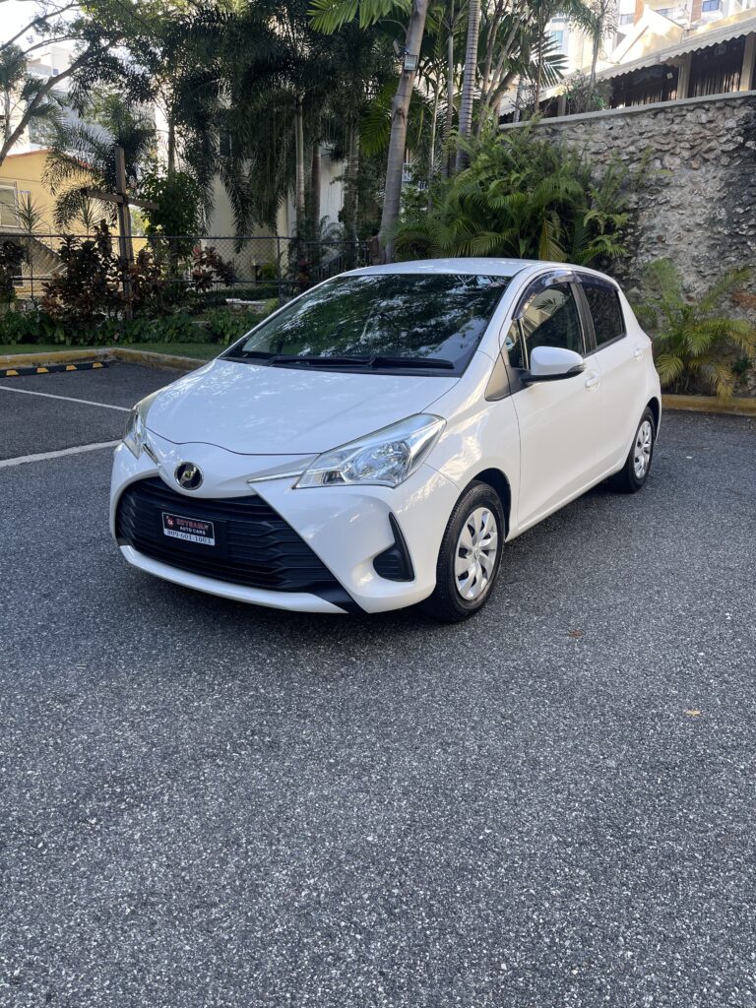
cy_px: 504
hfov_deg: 54.9
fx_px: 728
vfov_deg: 69.4
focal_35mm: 25
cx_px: 378
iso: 32
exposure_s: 1/148
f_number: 1.6
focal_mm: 5.1
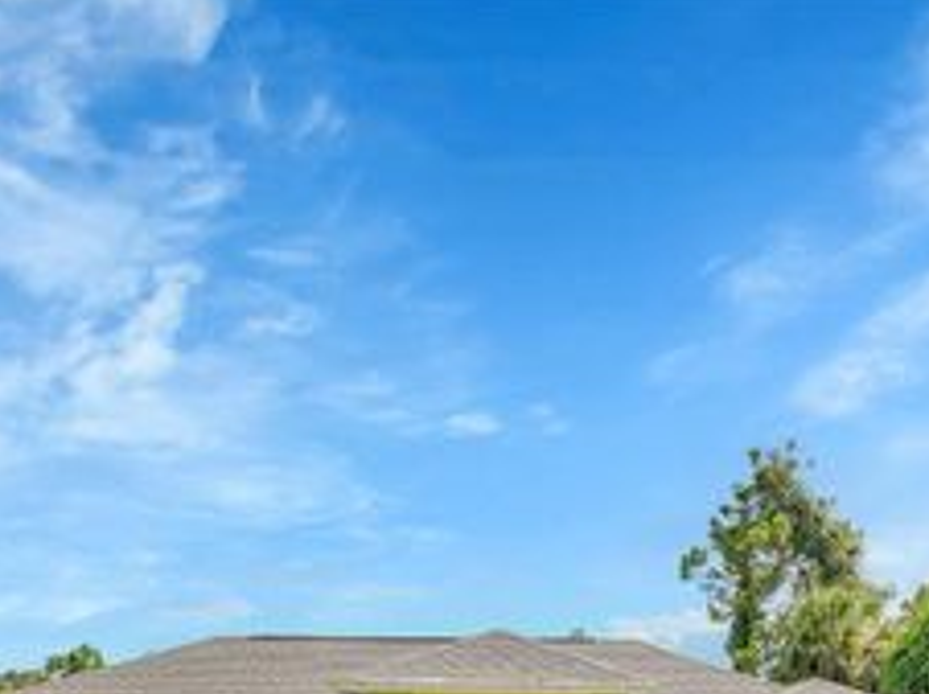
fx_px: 1421
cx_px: 551
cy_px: 756
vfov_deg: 25.5
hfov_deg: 36.1
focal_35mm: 53
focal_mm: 12.29
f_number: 2.8
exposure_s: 1/240
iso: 210
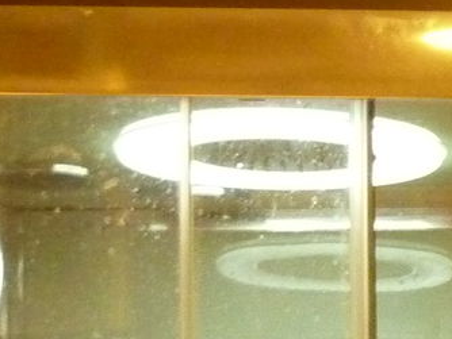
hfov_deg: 12.1
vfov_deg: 9.2
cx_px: 606
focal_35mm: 158
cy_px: 469
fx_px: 2065
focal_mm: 5.5
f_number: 2.8
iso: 800
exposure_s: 1/50
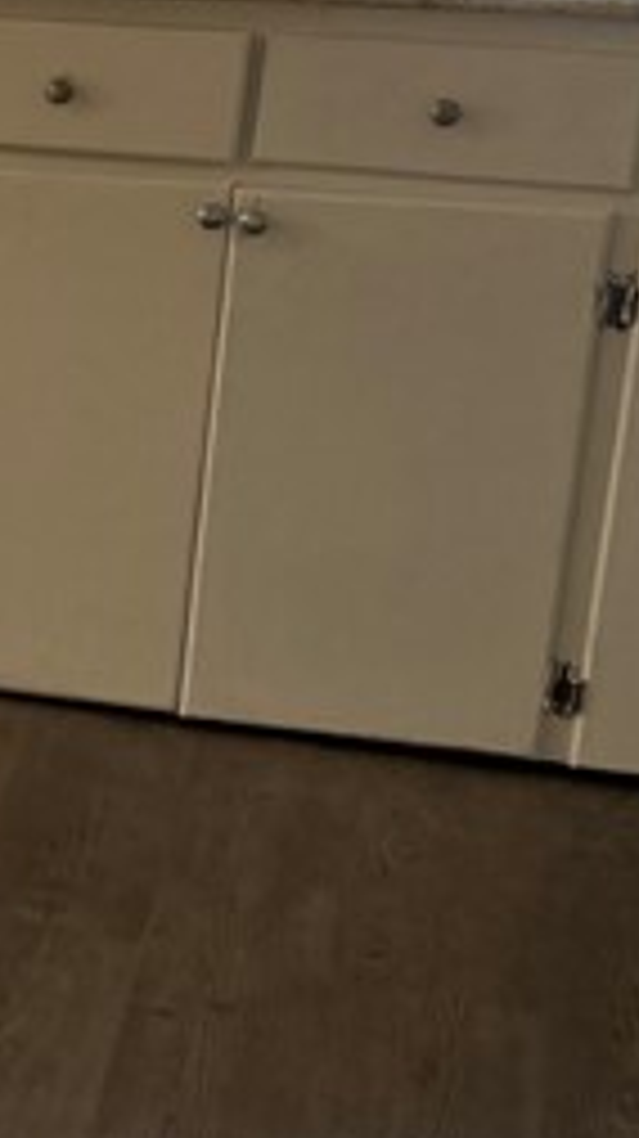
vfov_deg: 20.2
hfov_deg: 9.7
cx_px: -1048
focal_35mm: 106
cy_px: 481
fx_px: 3198
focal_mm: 6.76
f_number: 1.78
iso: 125
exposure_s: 1/232
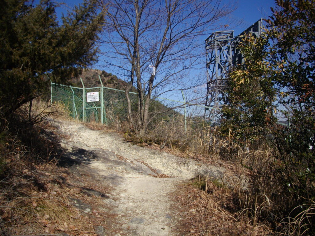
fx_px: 337
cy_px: 118
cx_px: 158
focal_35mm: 37
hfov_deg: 50.1
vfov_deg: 38.7
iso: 100
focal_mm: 6.2
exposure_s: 1/640
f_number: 5.6
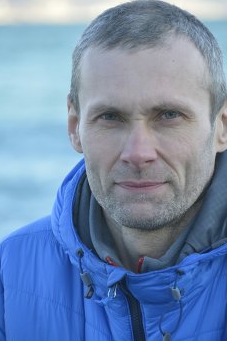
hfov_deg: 4.3
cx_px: 124
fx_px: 2997
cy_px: 164
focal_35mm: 317
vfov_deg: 6.5
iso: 360
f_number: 6
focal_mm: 185
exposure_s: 1/125
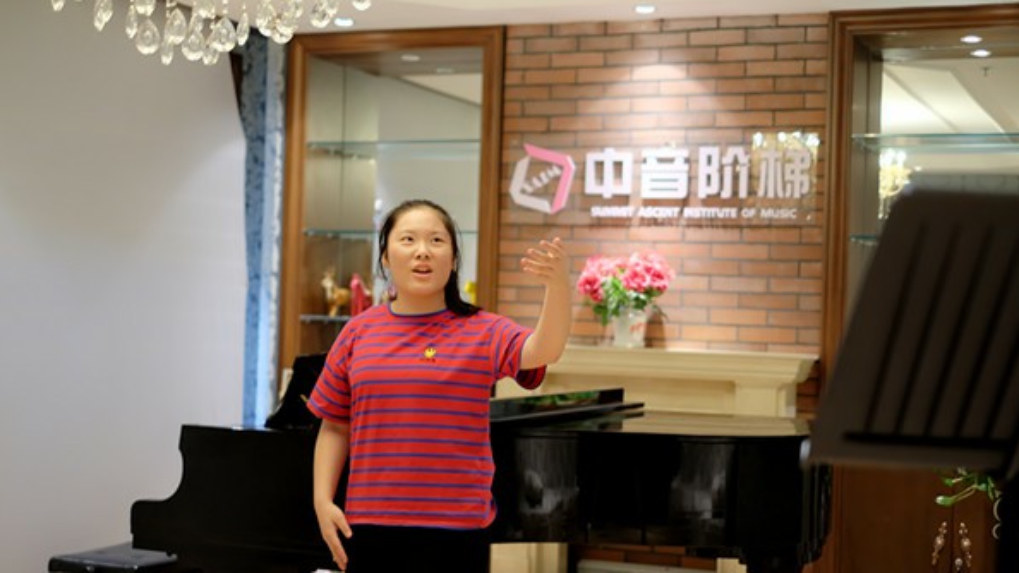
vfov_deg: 21.4
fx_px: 1513
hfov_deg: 37.2
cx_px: 513
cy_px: 311
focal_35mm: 56
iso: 640
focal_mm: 35
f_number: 1.4
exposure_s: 1/75
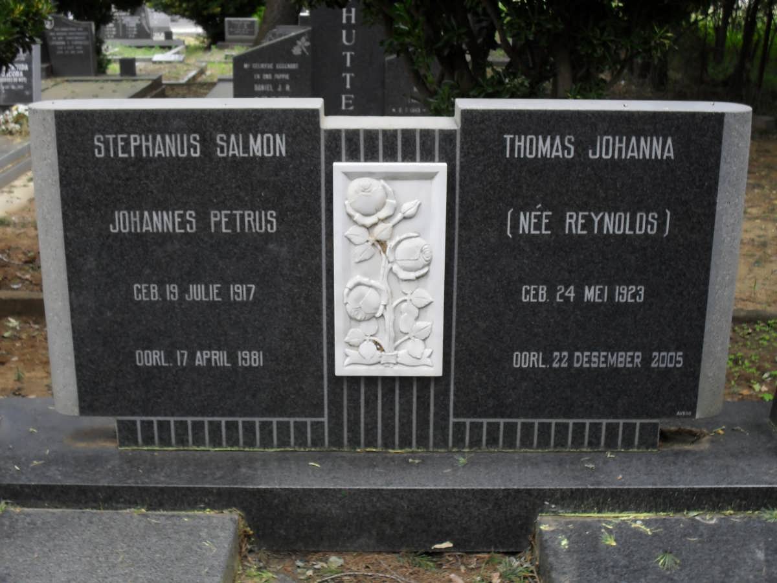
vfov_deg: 29.7
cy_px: 292
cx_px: 388
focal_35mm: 49
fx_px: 1100
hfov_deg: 38.9
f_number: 3.9
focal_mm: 8.7
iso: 100
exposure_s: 1/60
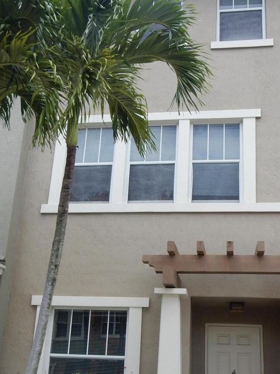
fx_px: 464
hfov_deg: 33.6
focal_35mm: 43
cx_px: 156
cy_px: 228
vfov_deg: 43.6
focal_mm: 4.5
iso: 125
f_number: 3.7
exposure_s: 1/500
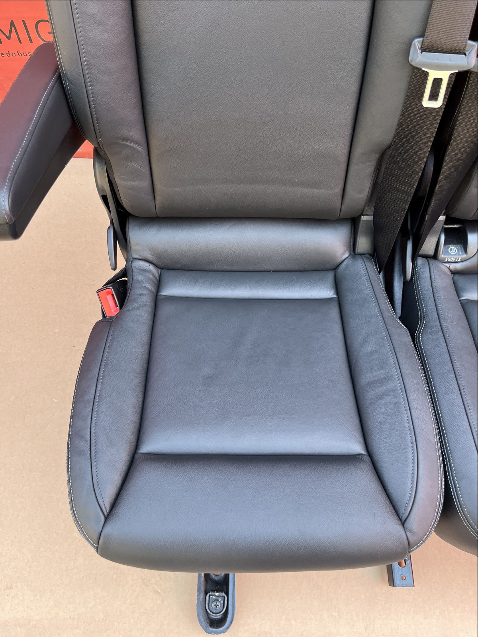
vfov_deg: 67.3
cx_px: 239
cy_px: 318
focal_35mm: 26
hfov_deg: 53.1
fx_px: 479
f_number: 1.6
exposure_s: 1/121
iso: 100
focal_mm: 5.1
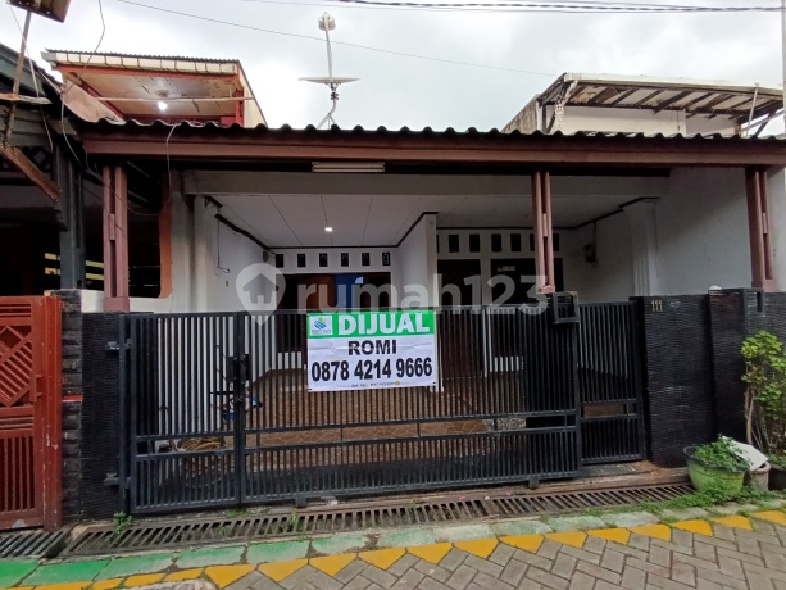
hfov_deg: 94.5
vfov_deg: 78.1
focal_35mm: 16
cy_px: 295
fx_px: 363
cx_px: 393
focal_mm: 1.65
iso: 400
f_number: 2.2
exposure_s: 1/50
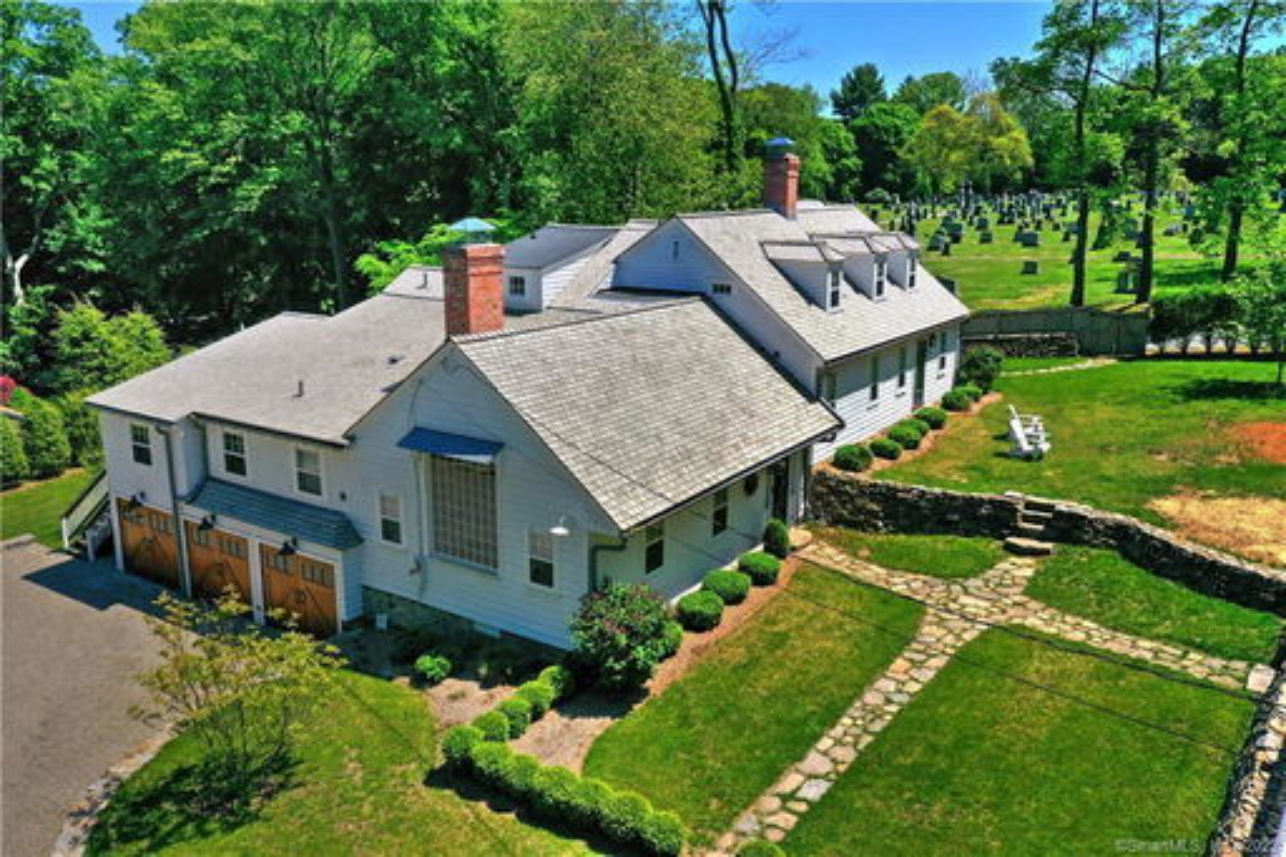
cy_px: 428
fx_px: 1000
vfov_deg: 46.4
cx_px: 643
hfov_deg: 65.5
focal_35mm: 28
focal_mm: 10.3
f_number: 6.3
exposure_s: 1/800
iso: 100
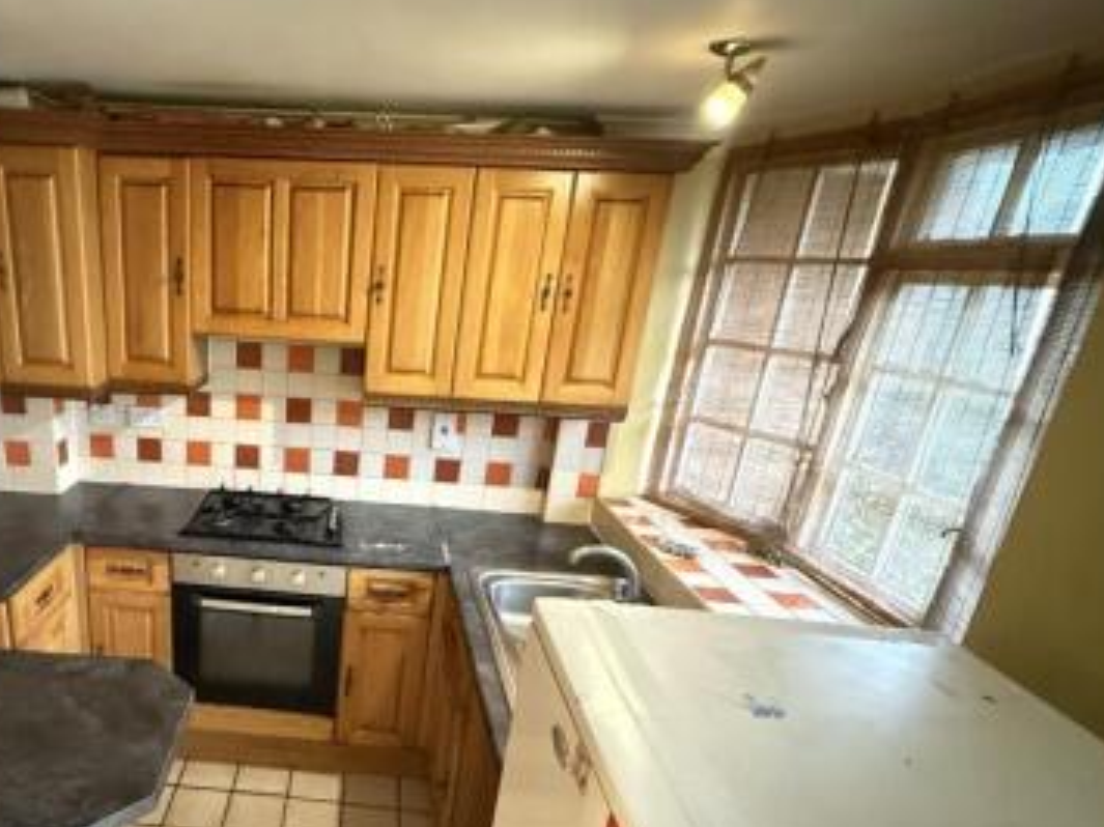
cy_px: 530
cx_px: 313
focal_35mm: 23
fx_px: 733
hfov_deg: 70.3
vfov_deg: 57.9
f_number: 2.2
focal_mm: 2.22
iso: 1250
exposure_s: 1/33
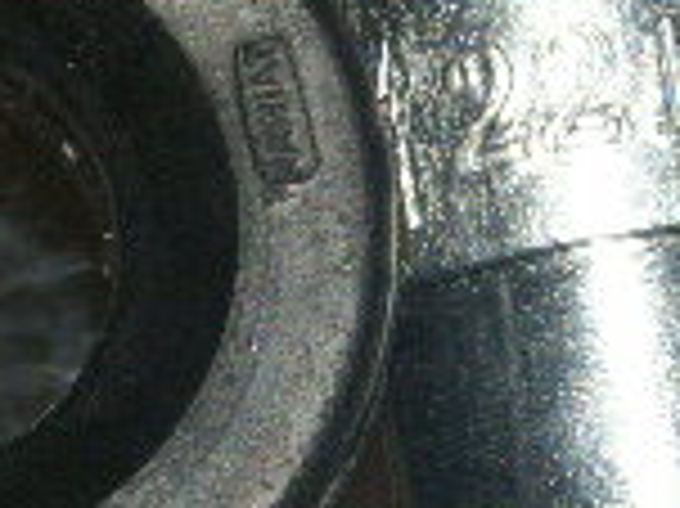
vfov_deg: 1.8
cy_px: -31
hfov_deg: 2.3
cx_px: 428
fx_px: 16625
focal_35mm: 847
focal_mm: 50.69
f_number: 5.6
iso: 100
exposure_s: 1/180
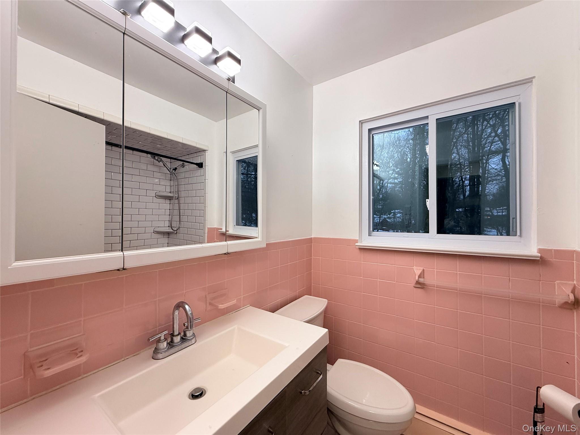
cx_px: 290
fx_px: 235
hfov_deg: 102.1
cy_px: 218
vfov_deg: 85.7
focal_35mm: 14
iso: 250
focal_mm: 2.22
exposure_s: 1/60
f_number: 2.2
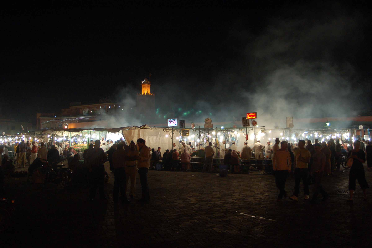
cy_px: 124
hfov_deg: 46.4
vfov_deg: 31.8
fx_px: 434
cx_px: 186
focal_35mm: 42
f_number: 4
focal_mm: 28
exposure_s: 1/30
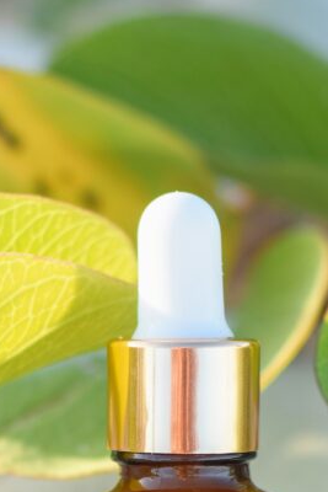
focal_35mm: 192
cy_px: 544
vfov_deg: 10.6
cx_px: 197
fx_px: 2622
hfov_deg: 7.2
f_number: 5
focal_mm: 50
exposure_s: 1/320
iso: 100
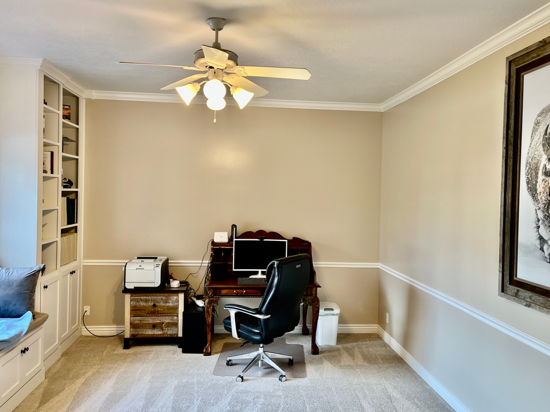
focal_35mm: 28
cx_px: 274
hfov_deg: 63.5
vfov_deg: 49.7
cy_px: 198
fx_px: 445
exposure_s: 1/120
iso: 125
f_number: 1.6
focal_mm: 5.1
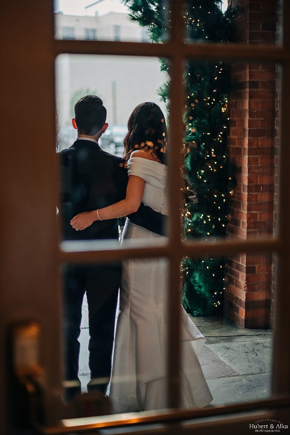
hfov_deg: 27.0
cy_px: 218
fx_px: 604
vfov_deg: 39.6
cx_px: 145
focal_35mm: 50
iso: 400
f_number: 1.4
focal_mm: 50
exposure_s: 1/400
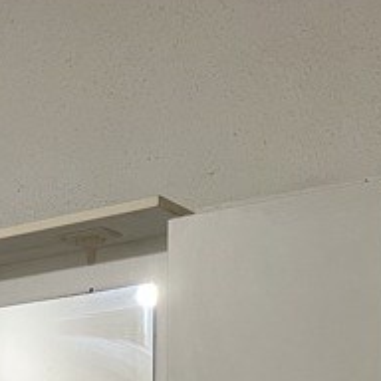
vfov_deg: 16.5
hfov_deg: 15.2
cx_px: -337
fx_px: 1195
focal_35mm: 96
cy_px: 568
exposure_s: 1/50
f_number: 1.6
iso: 80
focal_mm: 5.1
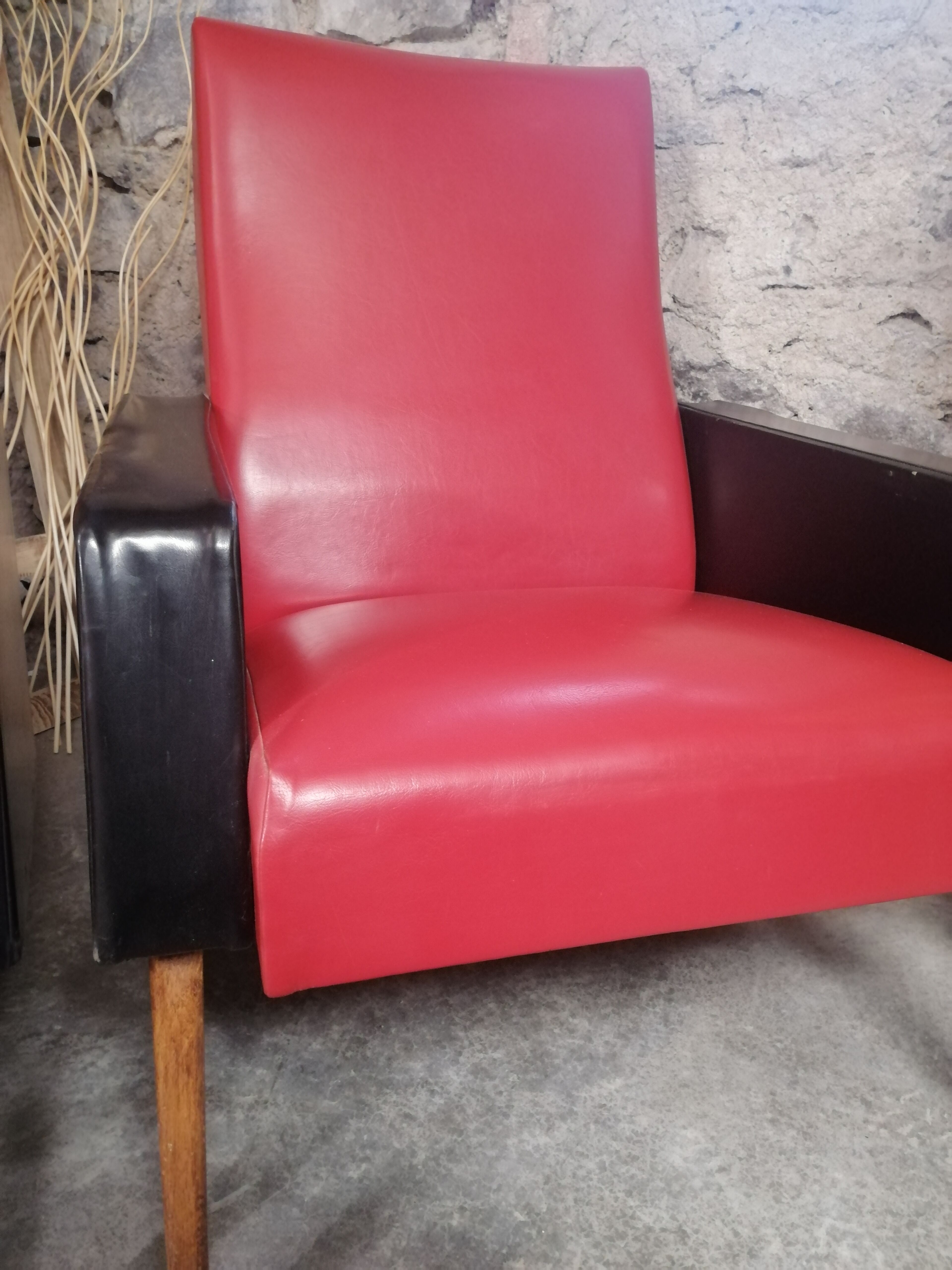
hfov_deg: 51.4
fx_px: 990
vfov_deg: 65.3
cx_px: 476
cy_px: 635
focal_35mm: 27
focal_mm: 3.95
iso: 500
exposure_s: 1/20
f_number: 1.8
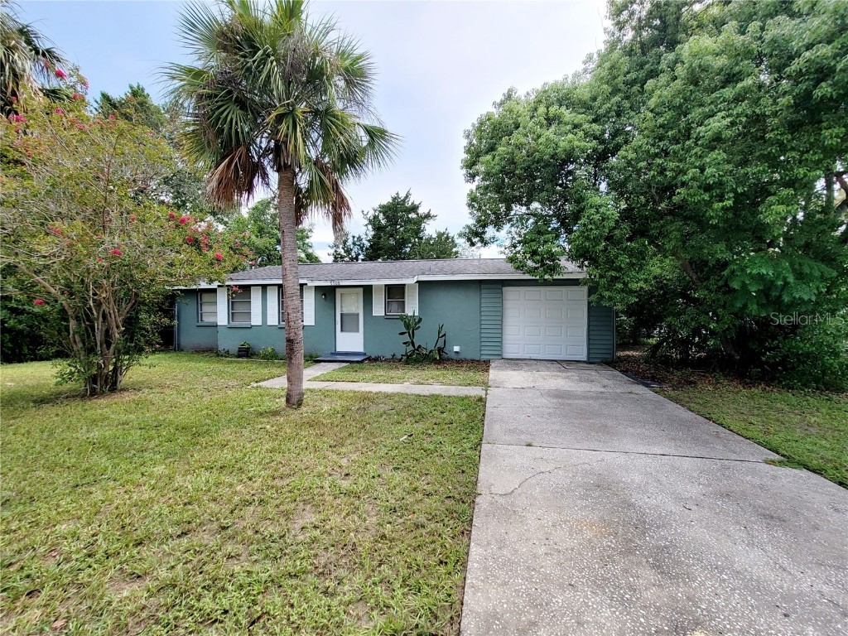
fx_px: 318
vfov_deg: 89.9
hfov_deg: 106.2
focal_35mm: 13
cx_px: 424
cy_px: 318
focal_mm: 2.2
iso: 64
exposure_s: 1/1429
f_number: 2.2
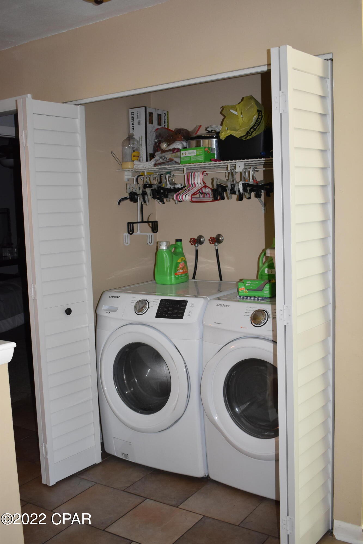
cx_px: 182
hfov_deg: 35.5
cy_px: 272
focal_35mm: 38
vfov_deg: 51.3
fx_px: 567
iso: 800
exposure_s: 1/60
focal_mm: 25
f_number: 4
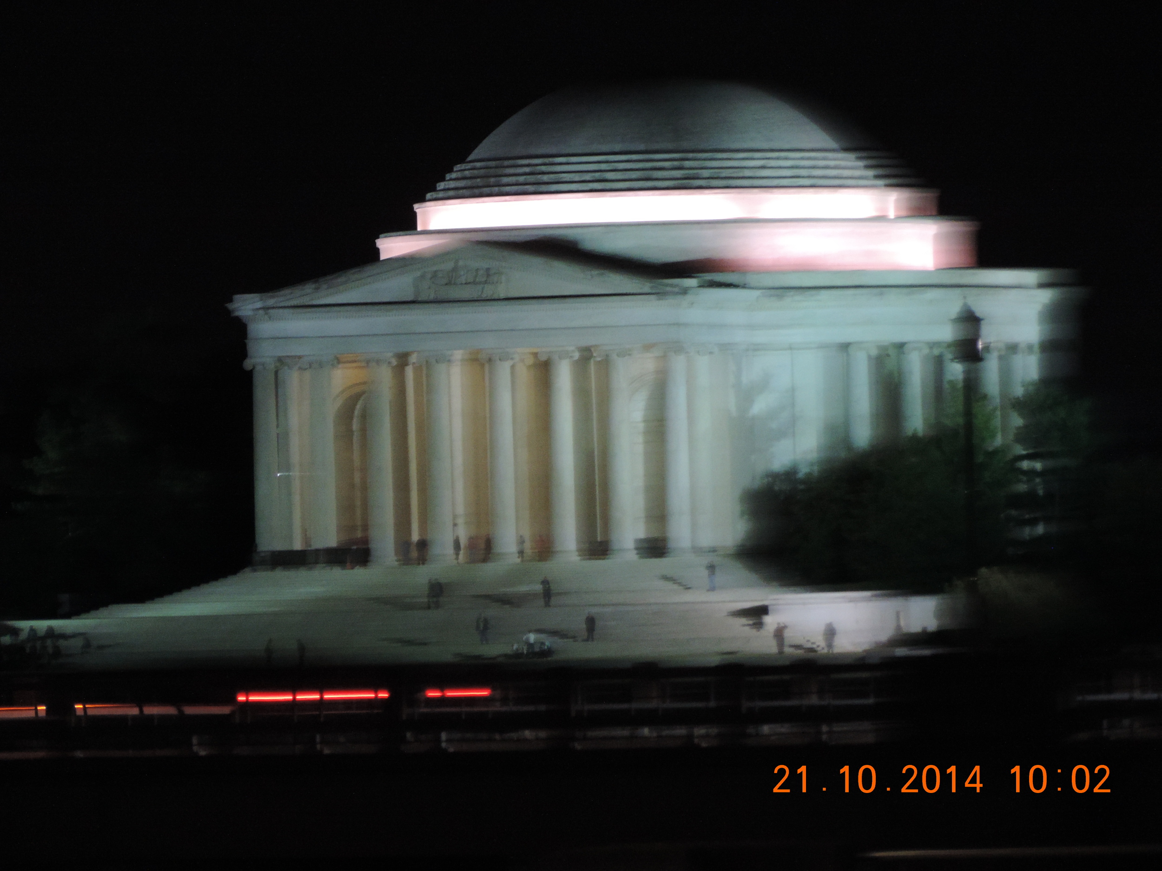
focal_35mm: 435
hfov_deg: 4.6
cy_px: 436
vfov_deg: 3.4
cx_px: 581
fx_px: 14602
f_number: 4.9
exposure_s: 1/5
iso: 800
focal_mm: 77.5
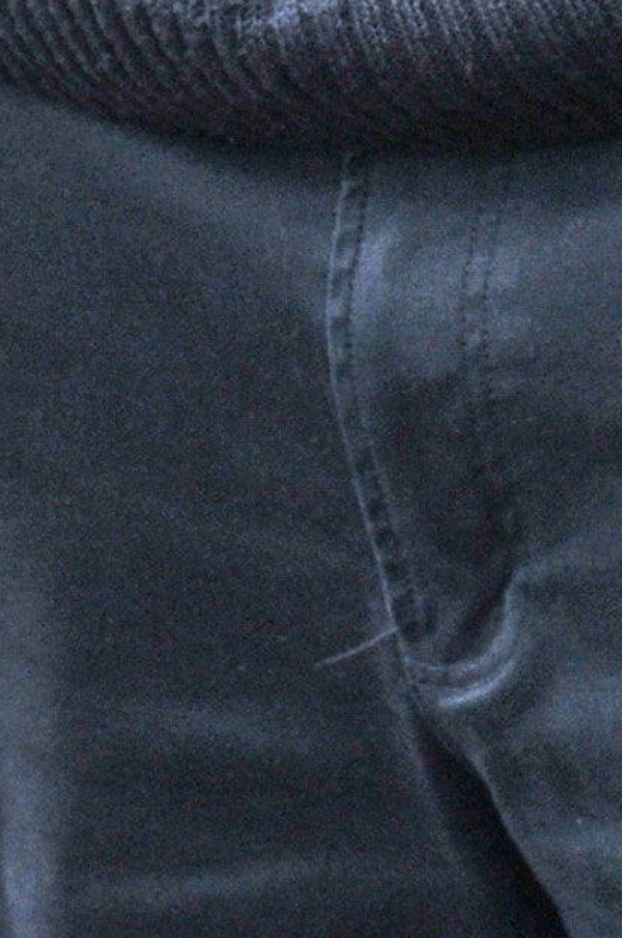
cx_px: 832
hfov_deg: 2.6
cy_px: -1894
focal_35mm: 518
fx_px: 13469
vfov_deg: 3.9
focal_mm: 50
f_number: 2.5
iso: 400
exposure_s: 1/640
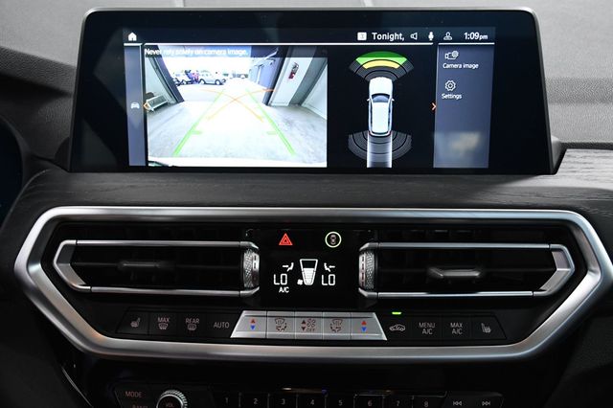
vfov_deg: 29.8
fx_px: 766
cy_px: 204
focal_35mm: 45
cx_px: 306
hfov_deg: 43.6
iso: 2500
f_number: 5.6
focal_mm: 30
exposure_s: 1/125
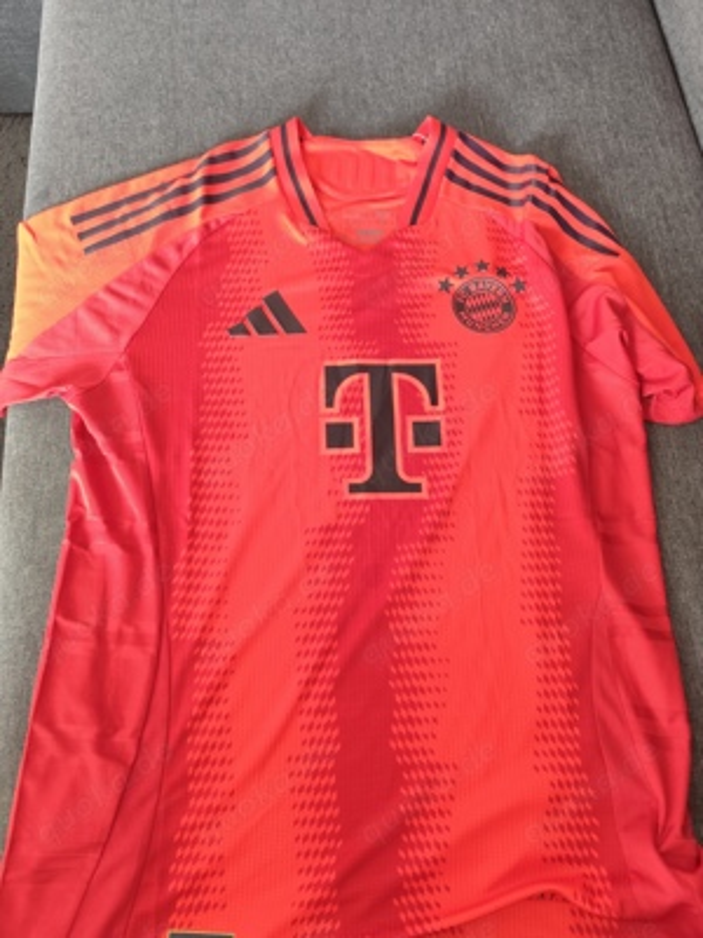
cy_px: 469
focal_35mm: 23
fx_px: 623
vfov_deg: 73.9
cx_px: 352
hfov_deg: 58.9
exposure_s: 1/33.3
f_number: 1.65
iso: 1250
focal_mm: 6.19
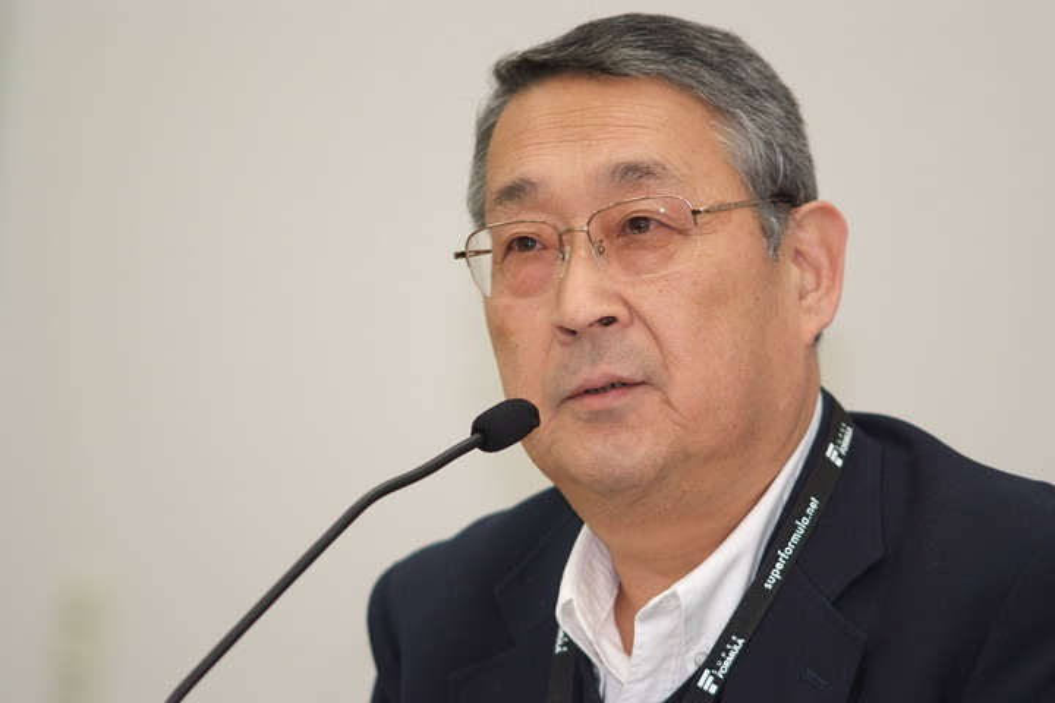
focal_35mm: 270
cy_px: 352
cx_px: 528
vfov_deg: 5.1
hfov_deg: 7.6
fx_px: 7912
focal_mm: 180
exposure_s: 1/125
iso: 400
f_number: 2.8
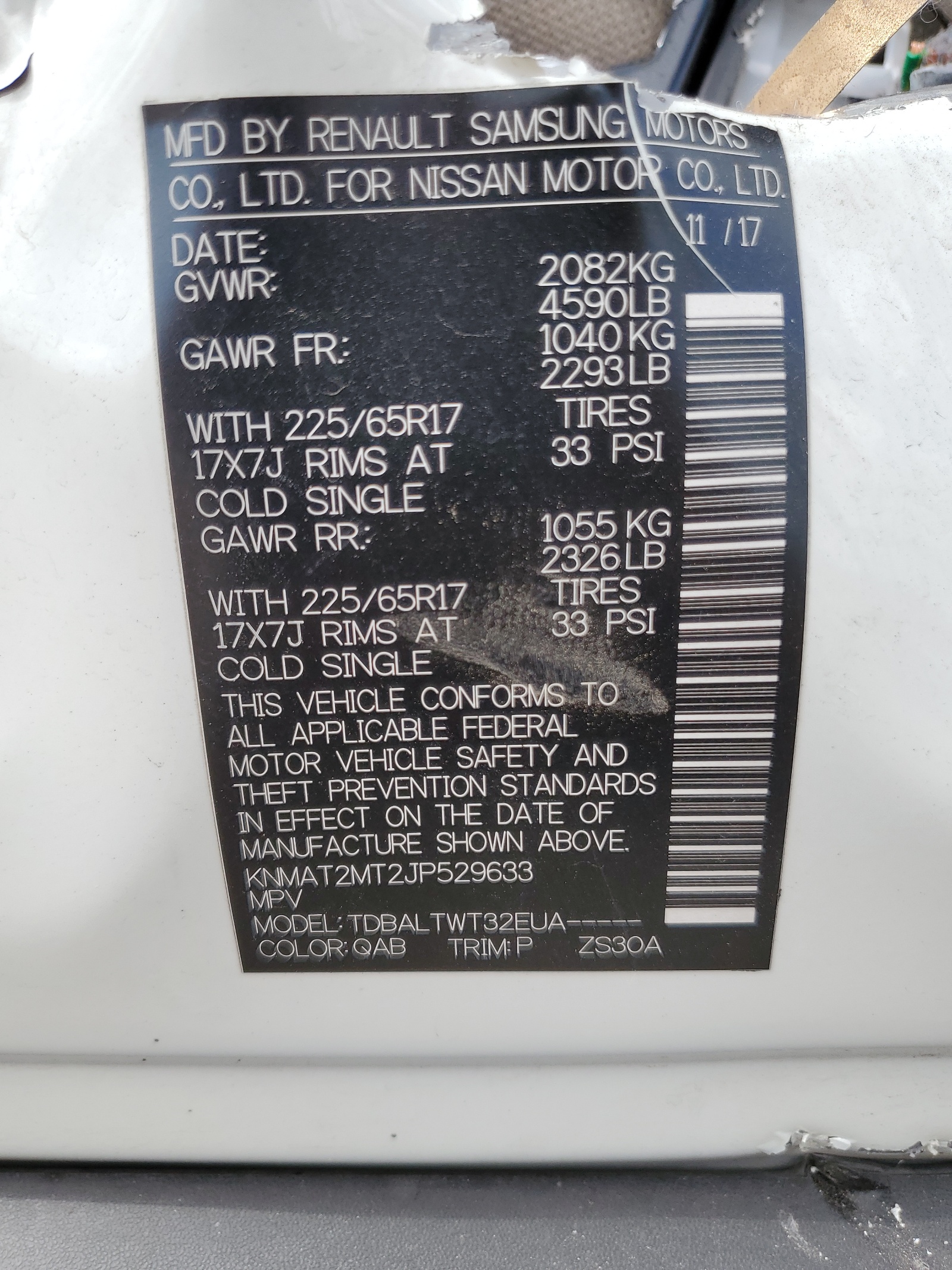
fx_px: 953
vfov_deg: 67.3
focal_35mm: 26
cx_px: 476
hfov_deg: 53.1
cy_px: 635
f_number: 1.5
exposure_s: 1/667
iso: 50
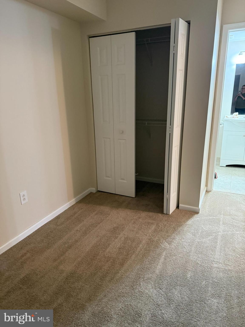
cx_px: 122
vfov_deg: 71.6
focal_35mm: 24
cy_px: 164
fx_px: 226
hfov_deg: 56.8
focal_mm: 6.76
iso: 640
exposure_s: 1/40
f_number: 1.78
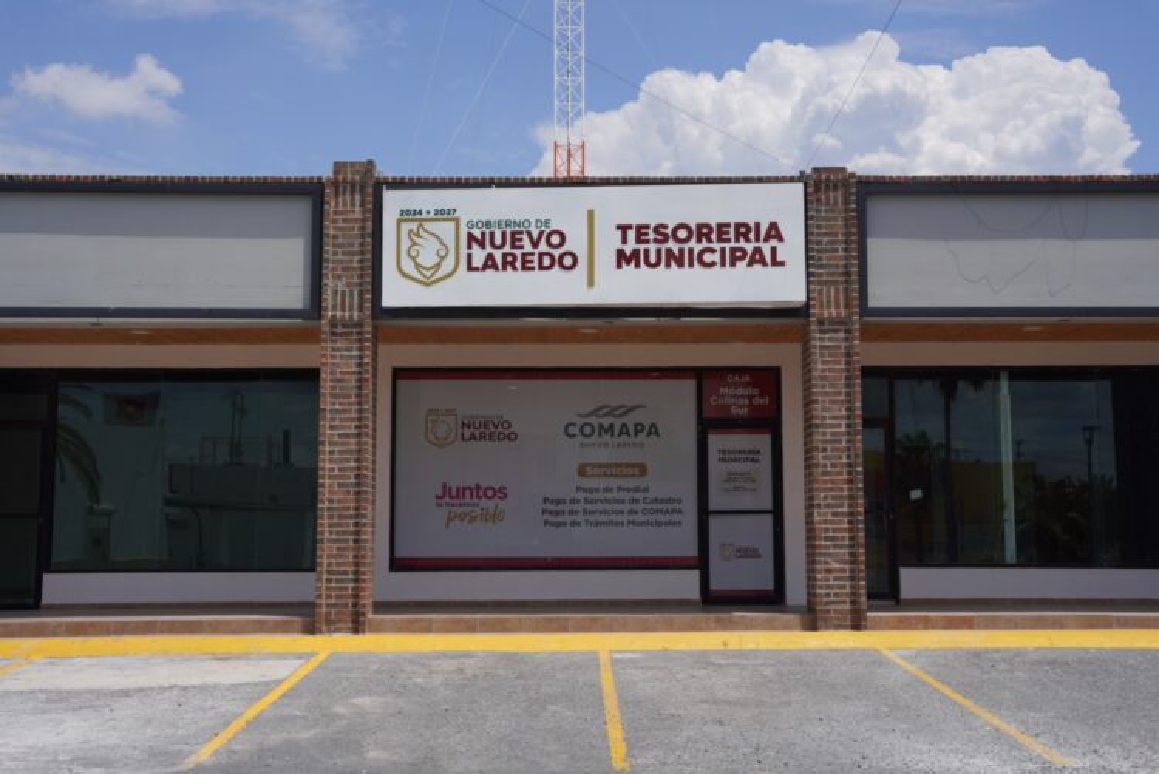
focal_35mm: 45
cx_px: 580
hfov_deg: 43.2
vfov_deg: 29.7
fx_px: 1462
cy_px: 387
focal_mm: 45.4
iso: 100
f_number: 7.1
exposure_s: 1/640
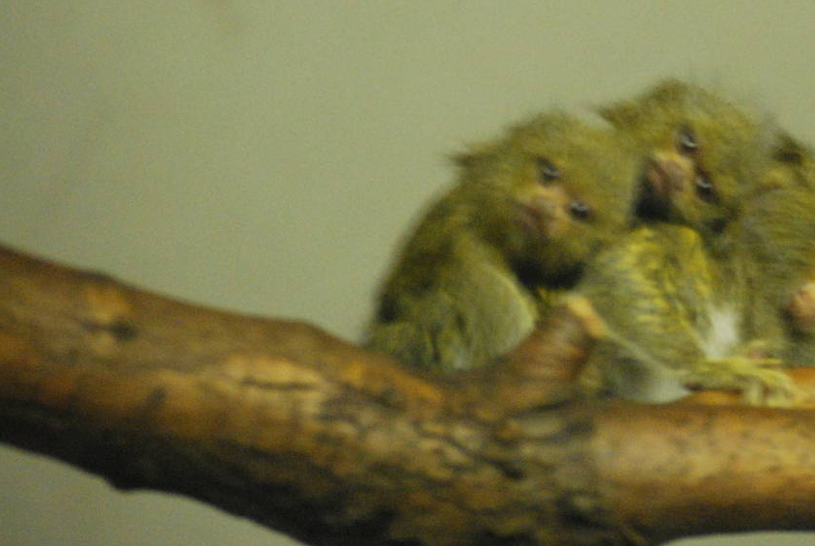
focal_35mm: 256
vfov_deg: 5.4
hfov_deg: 8.0
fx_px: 5803
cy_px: 161
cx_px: 714
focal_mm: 90
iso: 1600
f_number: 5
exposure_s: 1/8
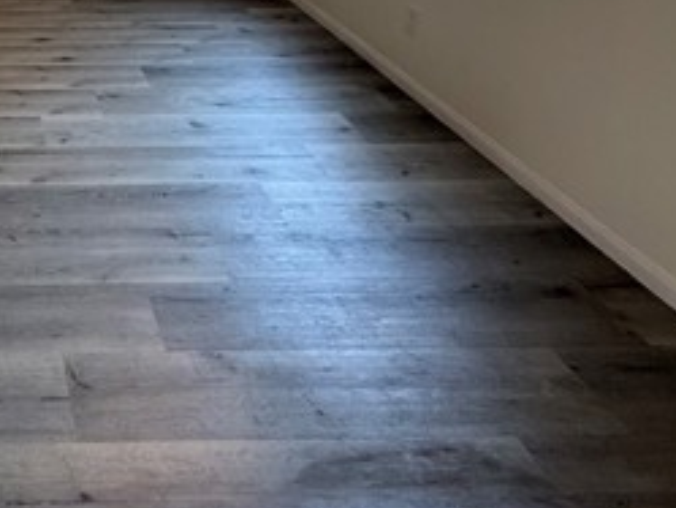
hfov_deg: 42.9
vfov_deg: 34.0
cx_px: -24
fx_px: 703
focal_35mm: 36
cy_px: -60
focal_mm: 2.22
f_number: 2.2
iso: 500
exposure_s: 1/120
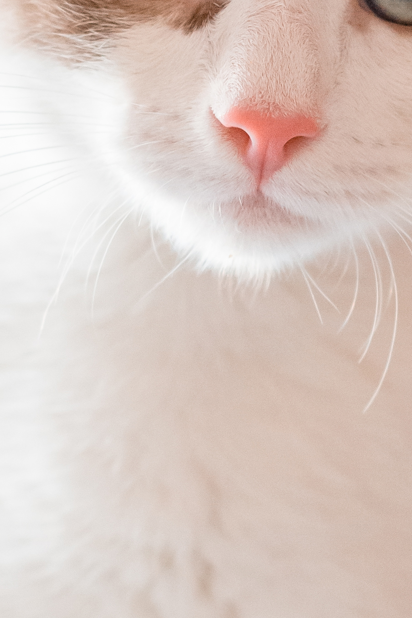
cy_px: 454
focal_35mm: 222
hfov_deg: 6.2
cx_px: 211
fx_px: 3811
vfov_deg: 9.3
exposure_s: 1/125
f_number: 2.8
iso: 1600
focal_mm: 50
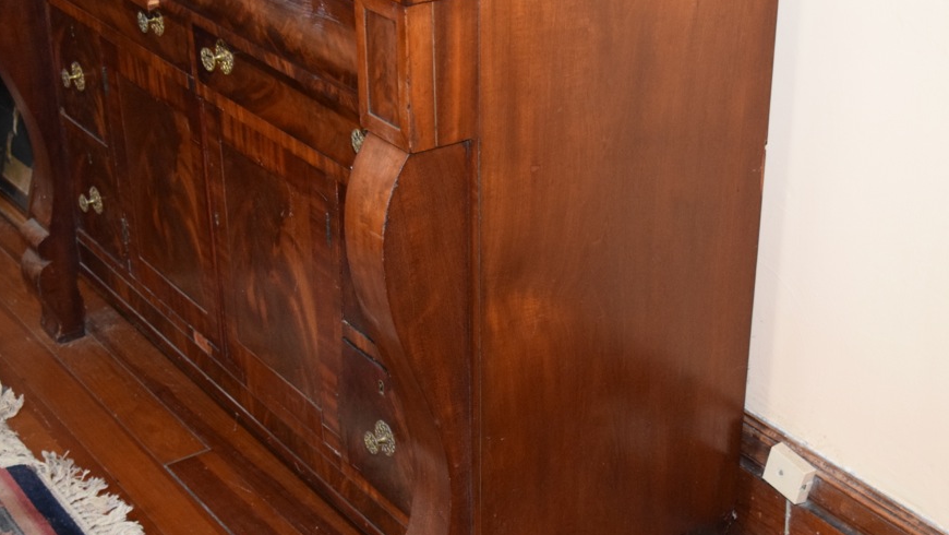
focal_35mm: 65
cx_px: 465
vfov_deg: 18.5
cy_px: 355
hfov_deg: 32.3
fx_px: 1636
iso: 3200
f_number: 4.8
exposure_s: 1/60
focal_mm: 36
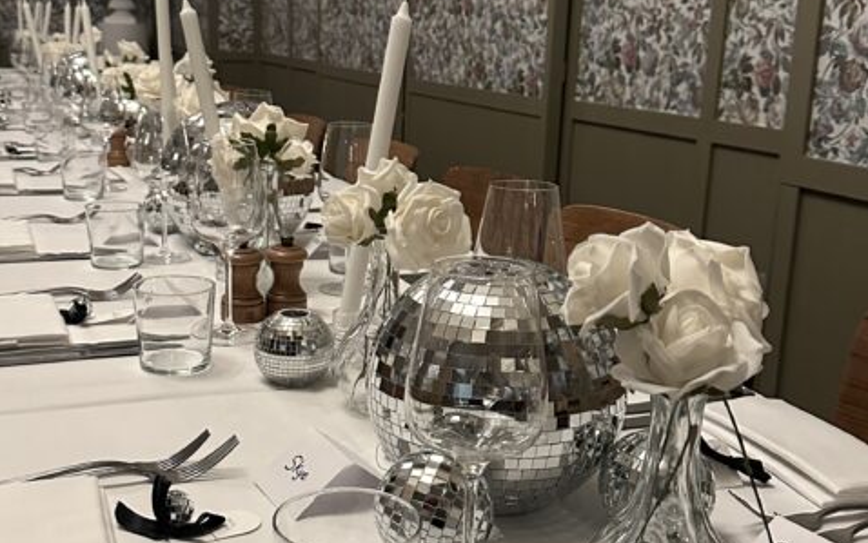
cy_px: 348
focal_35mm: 34
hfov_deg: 56.5
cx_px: 373
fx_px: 804
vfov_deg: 37.0
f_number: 1.78
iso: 800
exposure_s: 1/50
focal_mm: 6.86
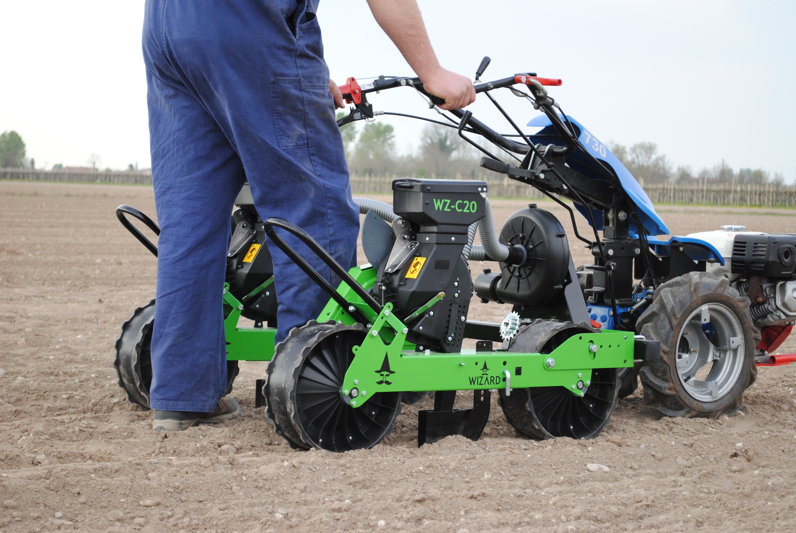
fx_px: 1826
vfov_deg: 16.6
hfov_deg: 24.6
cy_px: 266
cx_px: 398
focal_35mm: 82
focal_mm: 55
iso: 400
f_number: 5.6
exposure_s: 1/320
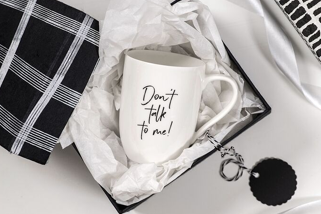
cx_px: 163
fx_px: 972
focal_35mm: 109
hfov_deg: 18.8
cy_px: 111
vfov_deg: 12.6
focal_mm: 85
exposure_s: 1/8
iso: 100
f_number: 7.1
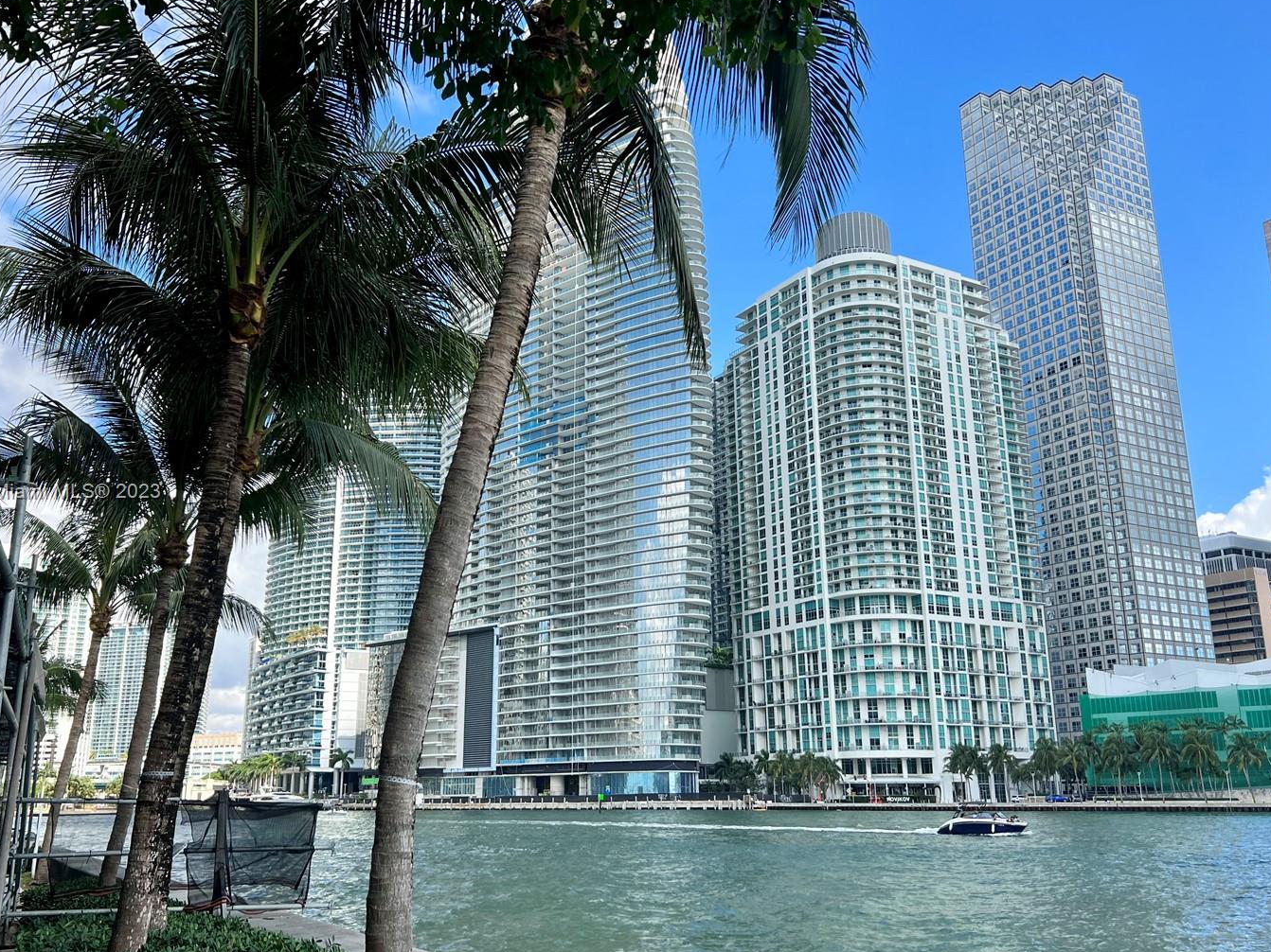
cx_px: 616
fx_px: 1138
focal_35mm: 31
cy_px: 493
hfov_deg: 58.3
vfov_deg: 45.4
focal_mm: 5.7
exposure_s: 1/1838
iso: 50
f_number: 1.5
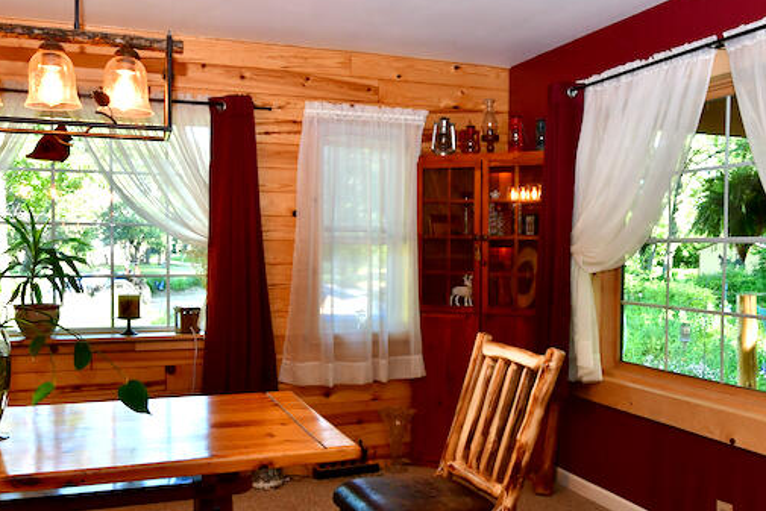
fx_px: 809
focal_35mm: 38
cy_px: 277
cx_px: 426
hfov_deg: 50.6
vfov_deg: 35.1
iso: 640
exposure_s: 1/80
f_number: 6.3
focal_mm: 15
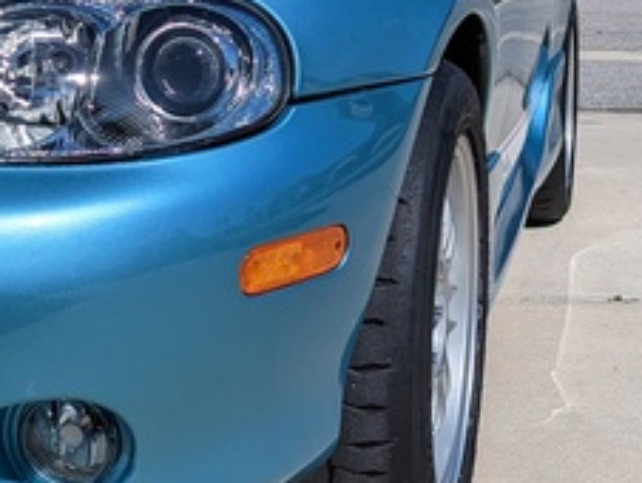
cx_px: 335
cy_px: 259
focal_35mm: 85
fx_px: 1578
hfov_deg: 23.0
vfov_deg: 17.4
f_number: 1.85
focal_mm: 6.81
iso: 45
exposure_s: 1/7092
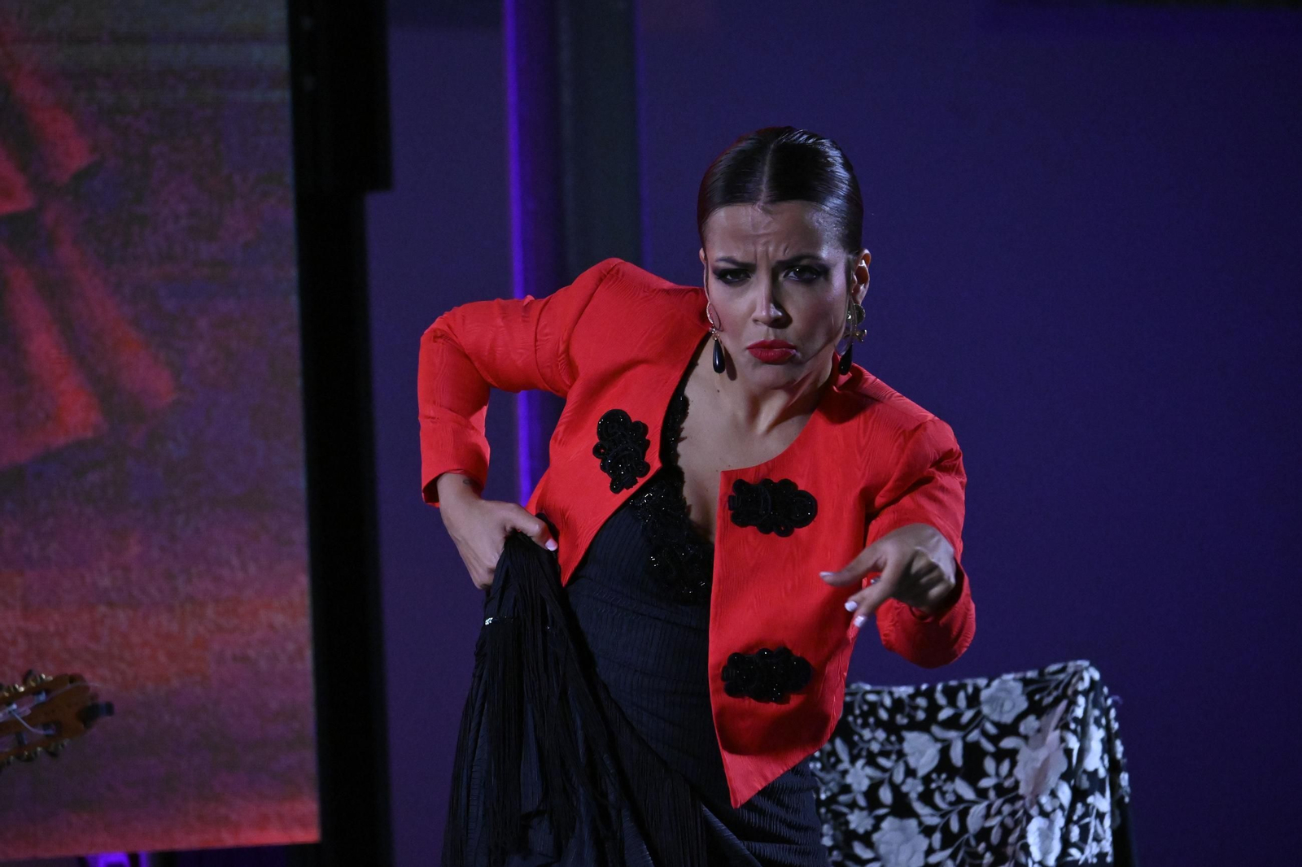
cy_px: 434
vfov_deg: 4.6
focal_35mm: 300
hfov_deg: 6.9
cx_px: 651
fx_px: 10847
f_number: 6.3
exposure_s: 1/160
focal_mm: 200
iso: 8000
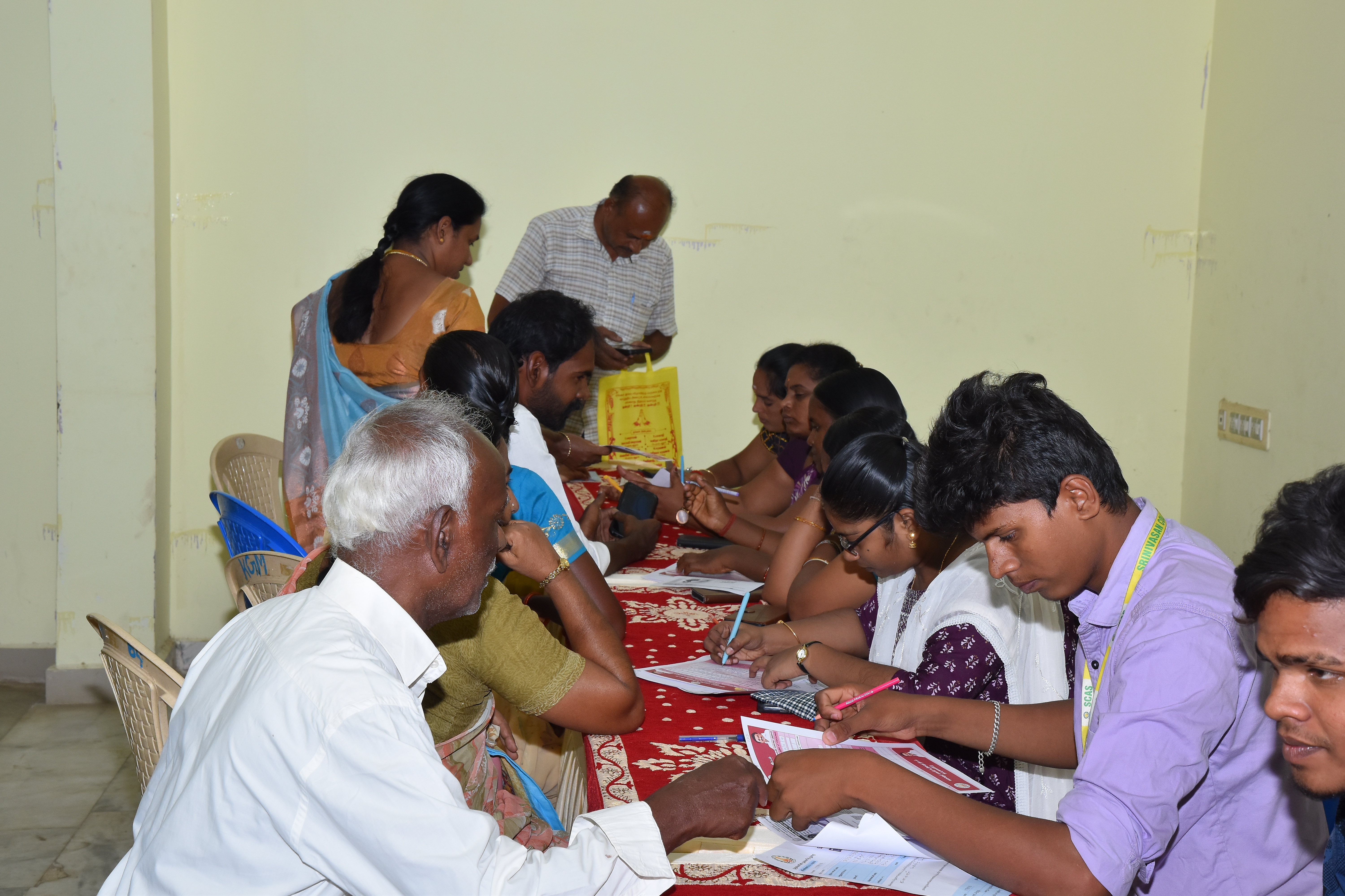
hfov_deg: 35.1
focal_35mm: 57
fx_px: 2129
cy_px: 448
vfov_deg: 23.8
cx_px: 672
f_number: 8
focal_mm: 38
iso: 640
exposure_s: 1/160
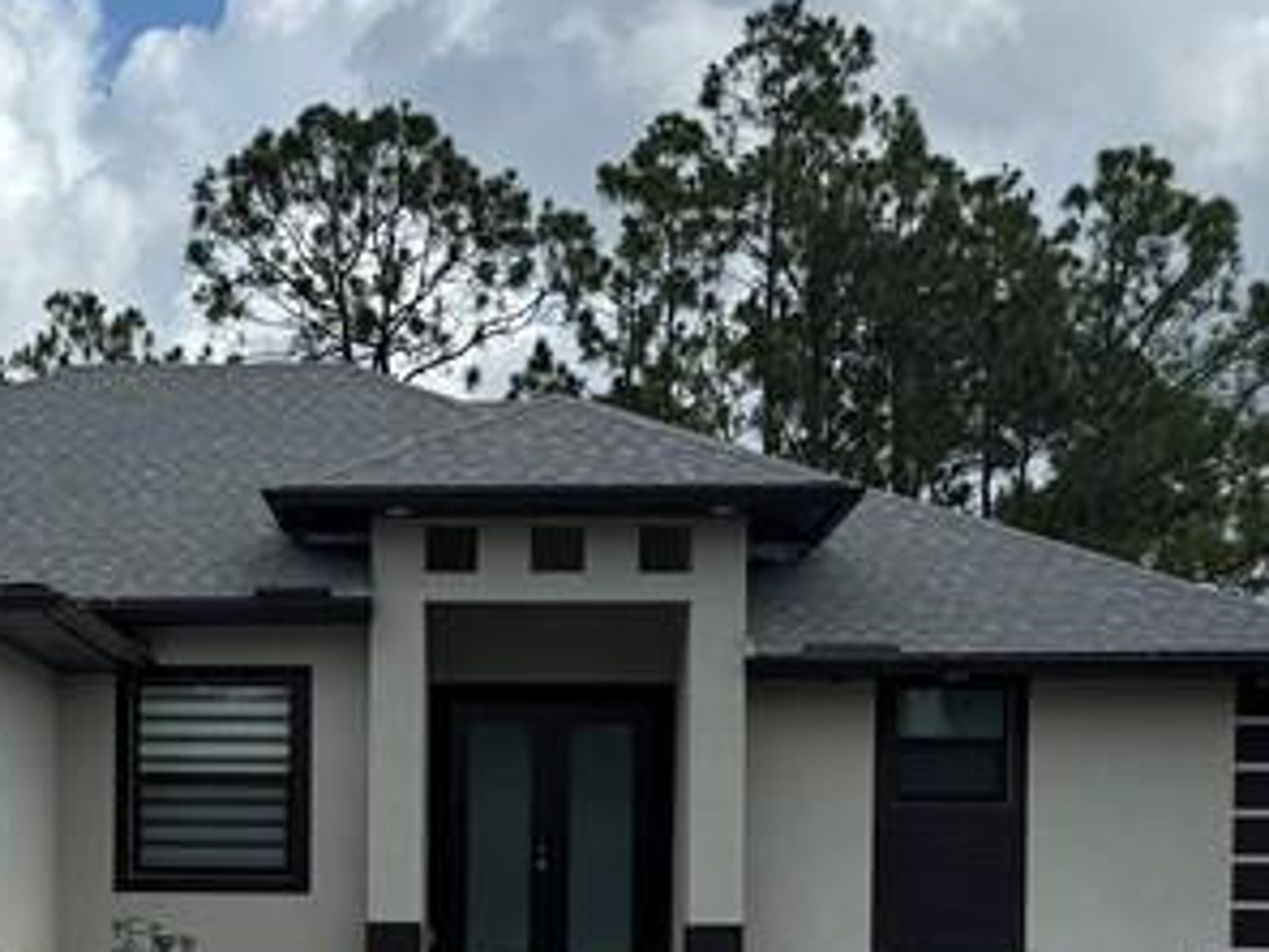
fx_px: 3043
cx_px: 249
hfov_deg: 23.2
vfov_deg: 17.4
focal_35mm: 83
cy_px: 939
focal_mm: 6.76
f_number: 1.78
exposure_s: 1/7353
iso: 80
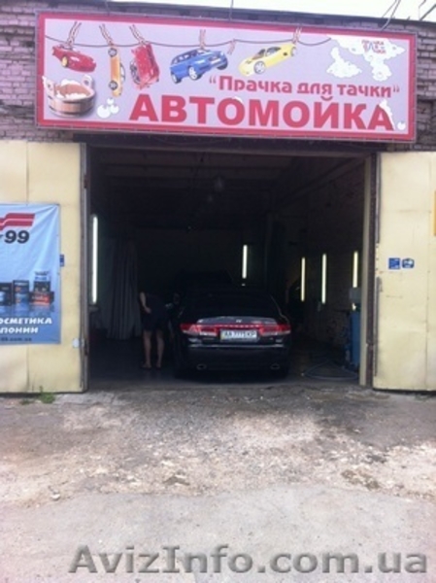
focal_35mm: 35
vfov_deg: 52.7
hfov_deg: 40.6
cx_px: 218
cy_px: 292
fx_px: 589
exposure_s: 1/211
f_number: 2.8
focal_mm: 3.85
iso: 80
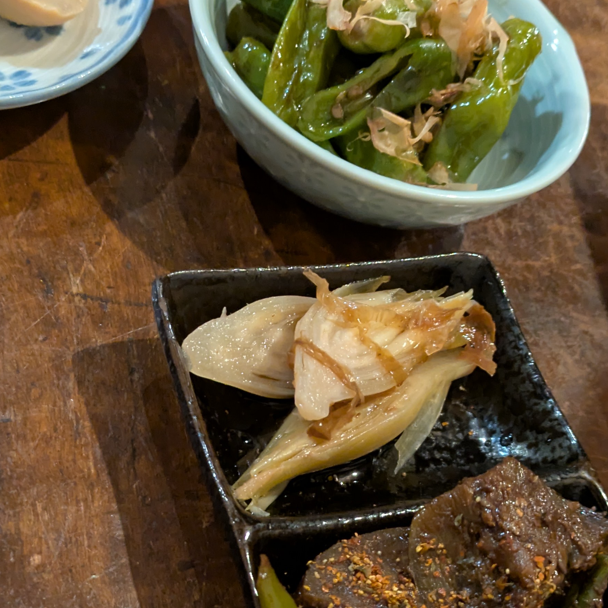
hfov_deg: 29.6
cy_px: 410
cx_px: 304
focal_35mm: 58
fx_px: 1153
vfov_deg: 29.3
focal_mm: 5.43
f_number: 1.89
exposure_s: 1/20
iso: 999
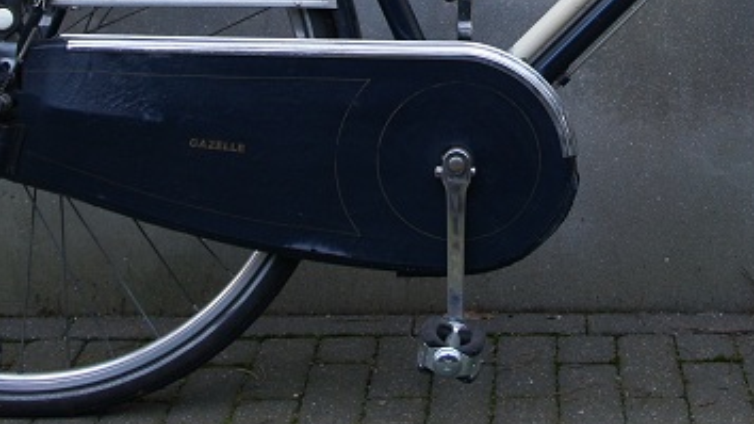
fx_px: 1919
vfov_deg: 12.1
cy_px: -182
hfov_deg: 22.1
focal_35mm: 96
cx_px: 534
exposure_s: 1/160
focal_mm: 22
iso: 200
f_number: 4
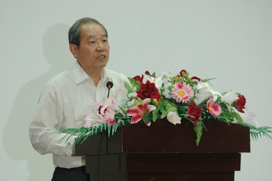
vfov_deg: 6.1
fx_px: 1698
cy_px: 90
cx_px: 136
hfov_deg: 9.2
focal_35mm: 225
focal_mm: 150
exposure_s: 1/40
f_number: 5.6
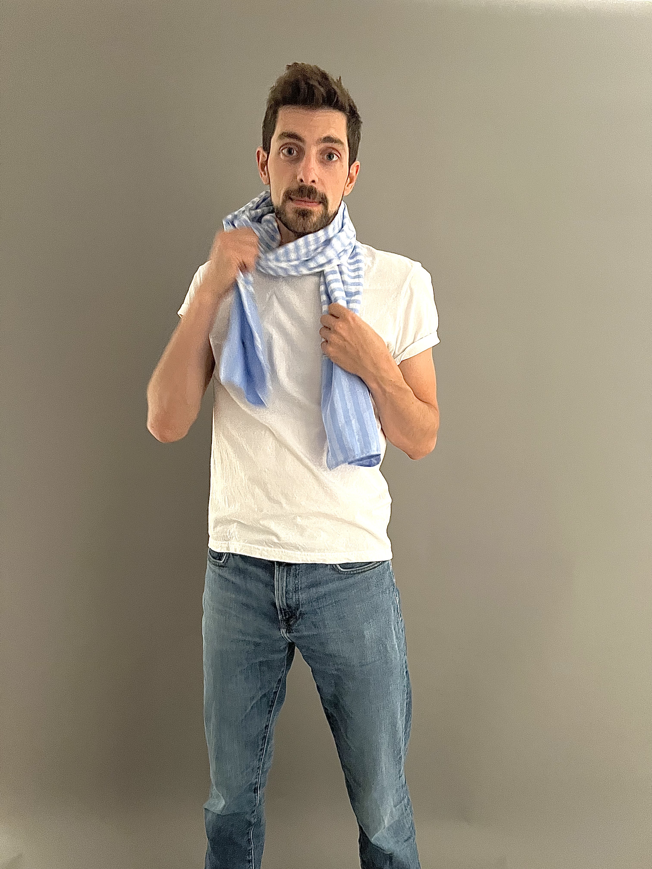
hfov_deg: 53.1
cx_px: 326
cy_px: 434
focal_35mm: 26
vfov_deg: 67.3
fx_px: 653
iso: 800
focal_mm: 5.7
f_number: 1.5
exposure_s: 1/30
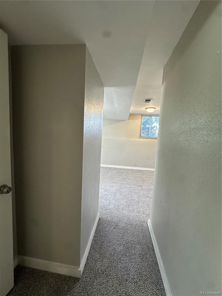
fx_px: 120
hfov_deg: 85.7
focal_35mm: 14
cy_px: 148
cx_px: 111
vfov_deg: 102.1
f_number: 2.2
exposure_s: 1/120
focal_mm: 2.22
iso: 200
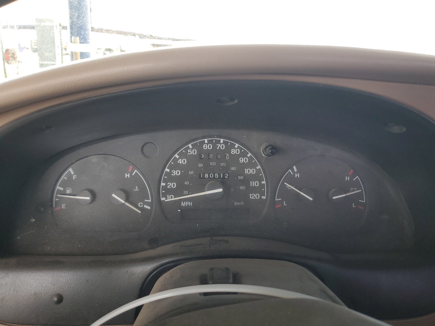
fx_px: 327
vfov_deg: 53.1
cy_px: 163
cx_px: 218
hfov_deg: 67.3
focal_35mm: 26
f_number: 1.5
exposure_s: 1/120
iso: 64
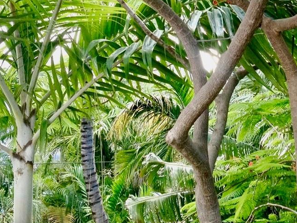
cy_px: 16
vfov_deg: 16.7
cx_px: 261
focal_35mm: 87
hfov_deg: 22.0
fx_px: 746
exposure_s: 1/120
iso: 100
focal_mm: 4.28
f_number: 2.4
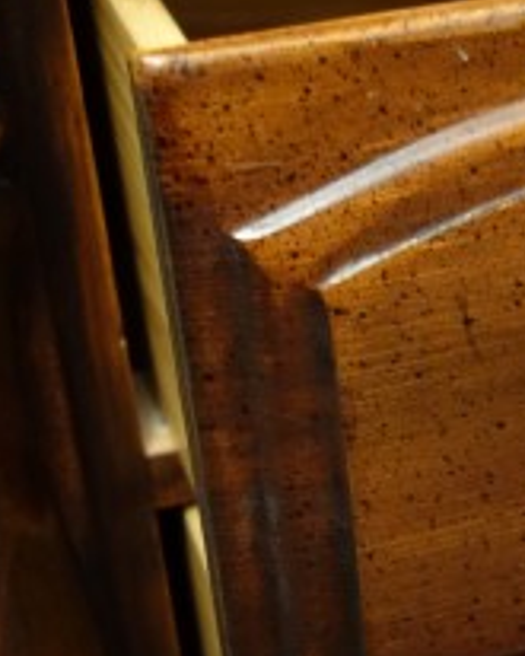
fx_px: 1902
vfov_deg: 19.4
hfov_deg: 15.2
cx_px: 620
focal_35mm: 98
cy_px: 519
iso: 800
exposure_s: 1/30
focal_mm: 10.4
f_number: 1.8
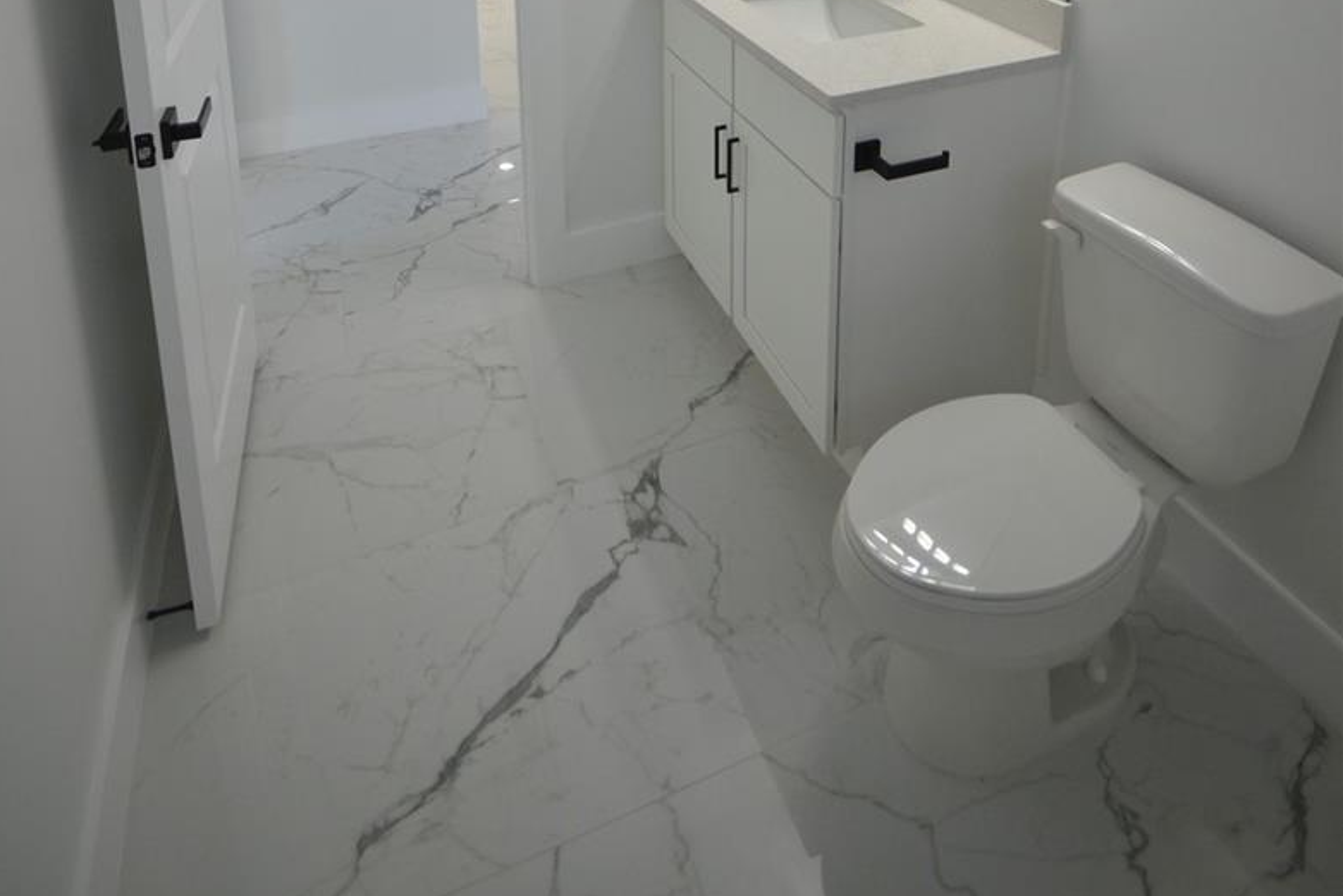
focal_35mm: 23
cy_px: -115
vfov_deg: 42.0
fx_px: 858
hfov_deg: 76.1
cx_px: 662
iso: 400
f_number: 5
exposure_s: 1/100
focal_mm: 10
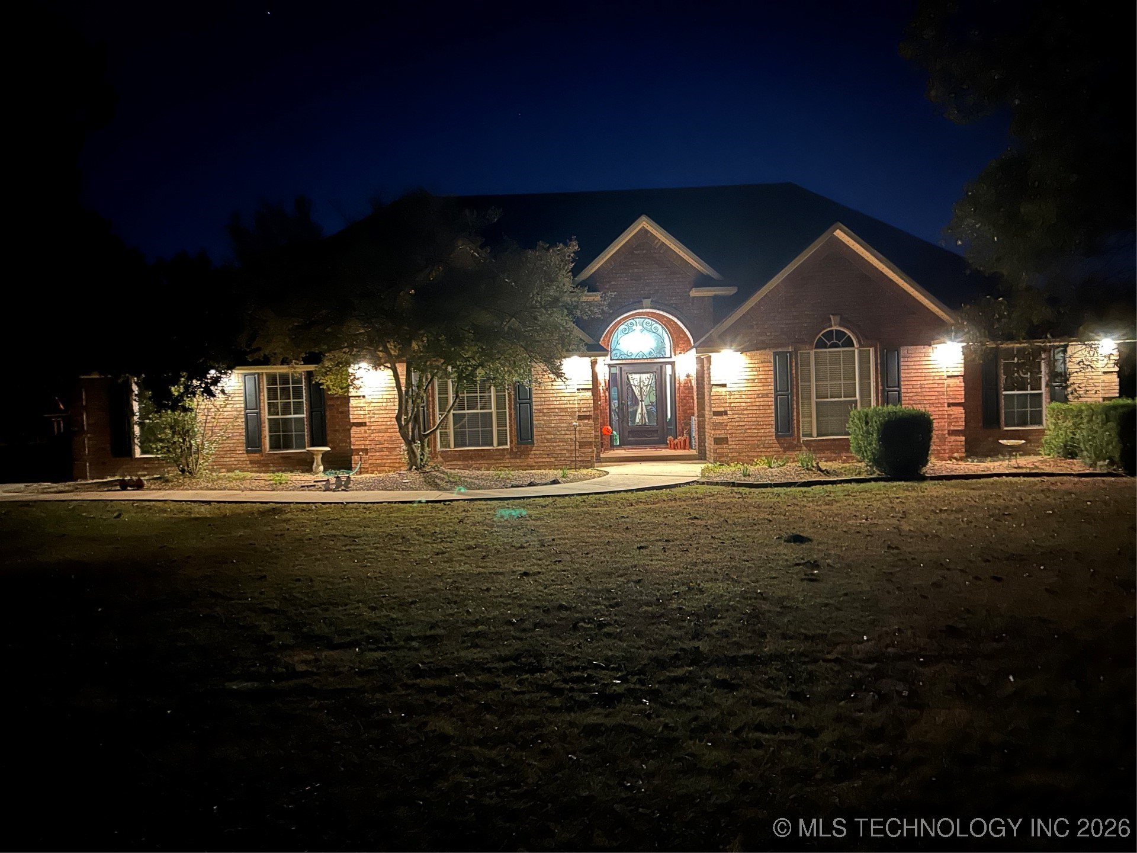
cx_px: 568
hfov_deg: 67.3
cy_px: 426
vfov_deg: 53.1
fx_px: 854
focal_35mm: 26
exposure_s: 1/5
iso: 640
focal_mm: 5.7
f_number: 1.5
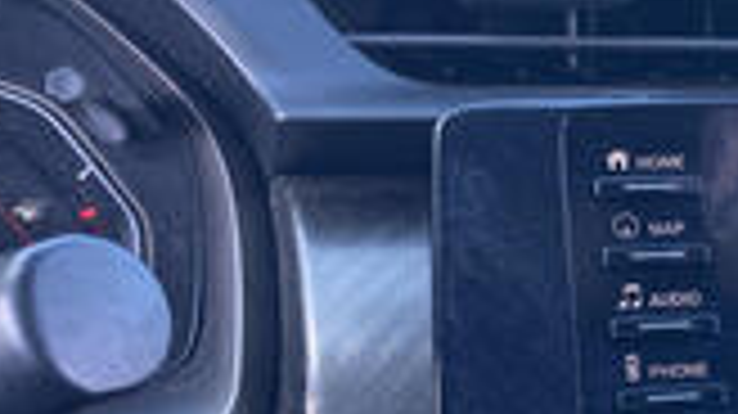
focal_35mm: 78
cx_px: 837
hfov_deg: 25.0
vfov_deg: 15.3
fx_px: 1525
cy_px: 380
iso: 80
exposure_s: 1/121
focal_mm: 3.99
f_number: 1.8
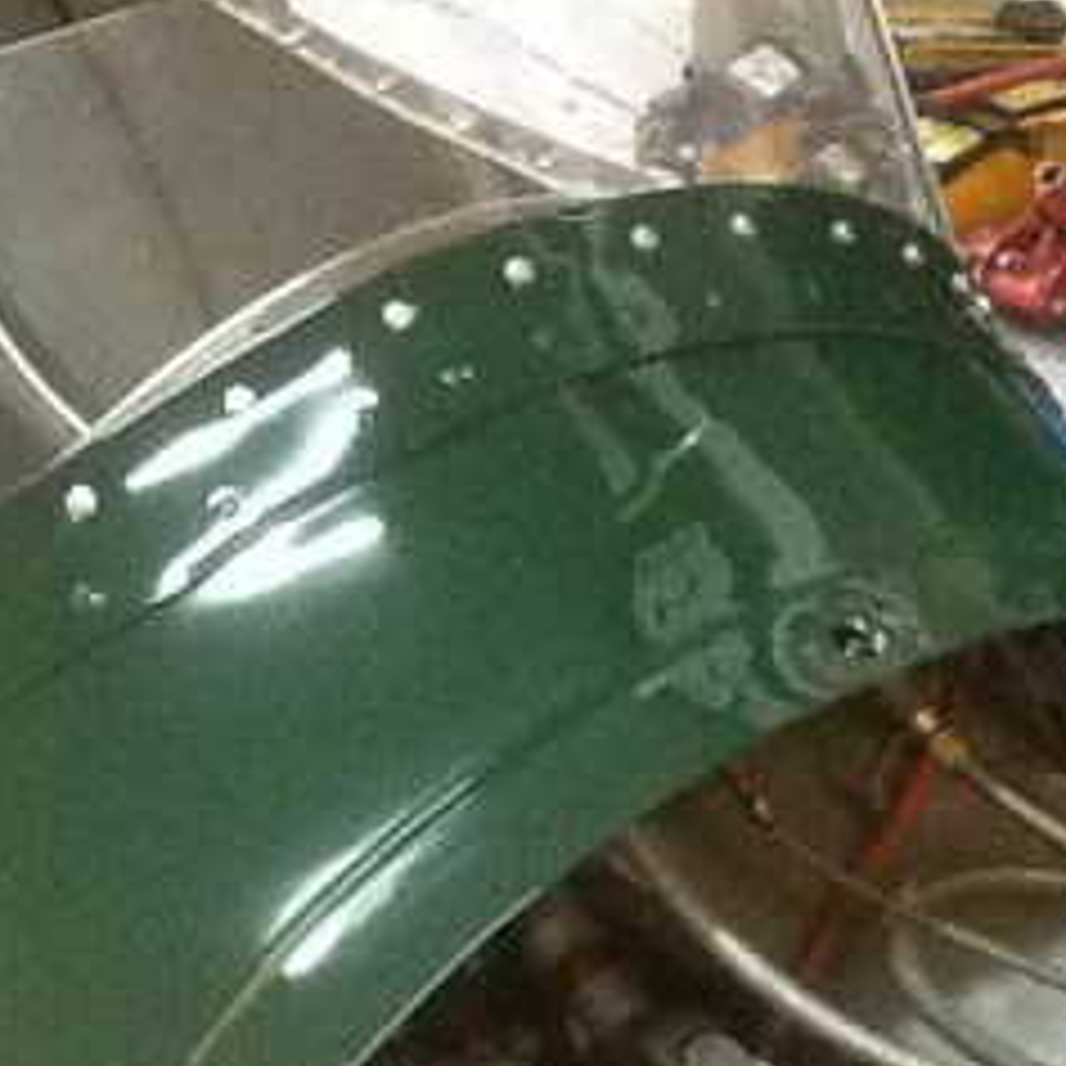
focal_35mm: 105
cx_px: 54
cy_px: 738
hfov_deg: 16.3
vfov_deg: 16.5
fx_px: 3658
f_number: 2.4
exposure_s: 1/33
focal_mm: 2.03
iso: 250
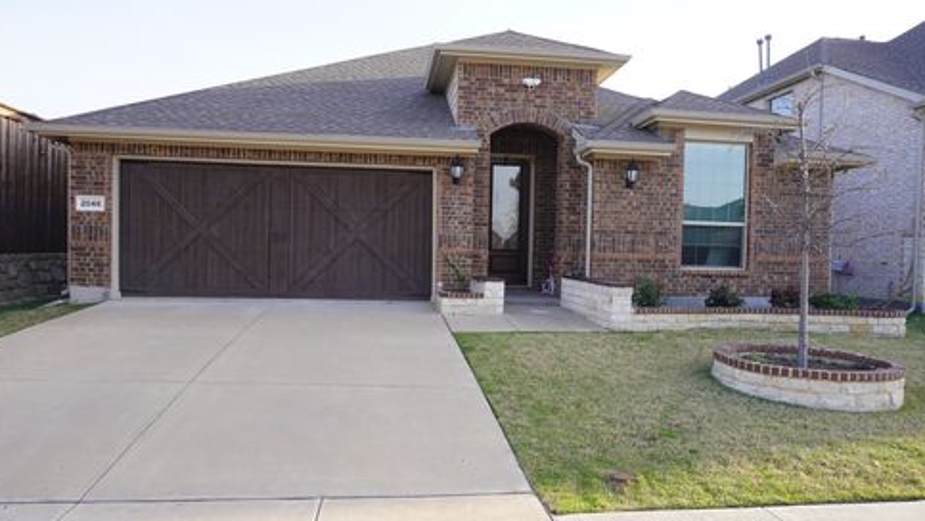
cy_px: 273
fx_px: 638
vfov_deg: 44.4
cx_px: 465
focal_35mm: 26
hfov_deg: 71.9
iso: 100
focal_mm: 16
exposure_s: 1/100
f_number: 6.3
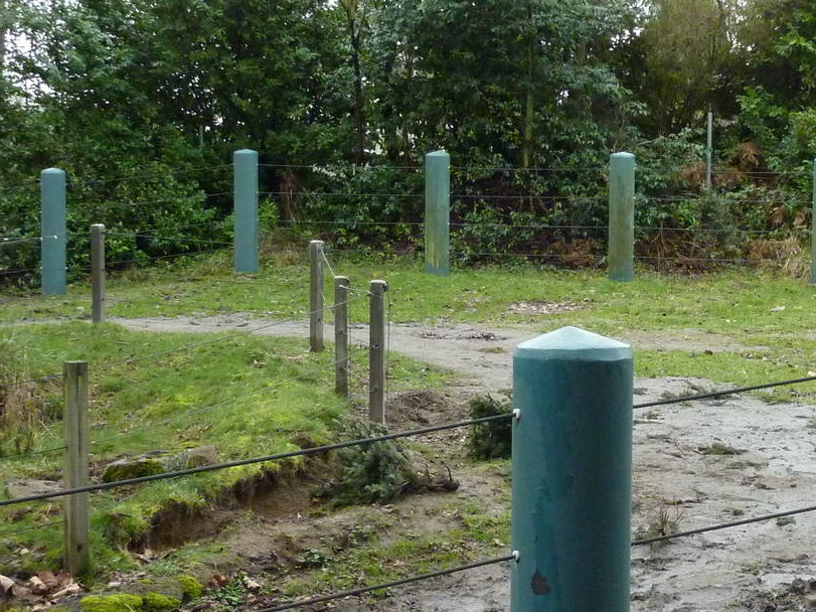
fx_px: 1721
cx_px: 566
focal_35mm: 73
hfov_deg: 26.5
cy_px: 325
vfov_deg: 20.2
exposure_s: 1/400
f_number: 3.6
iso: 400
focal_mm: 6.1
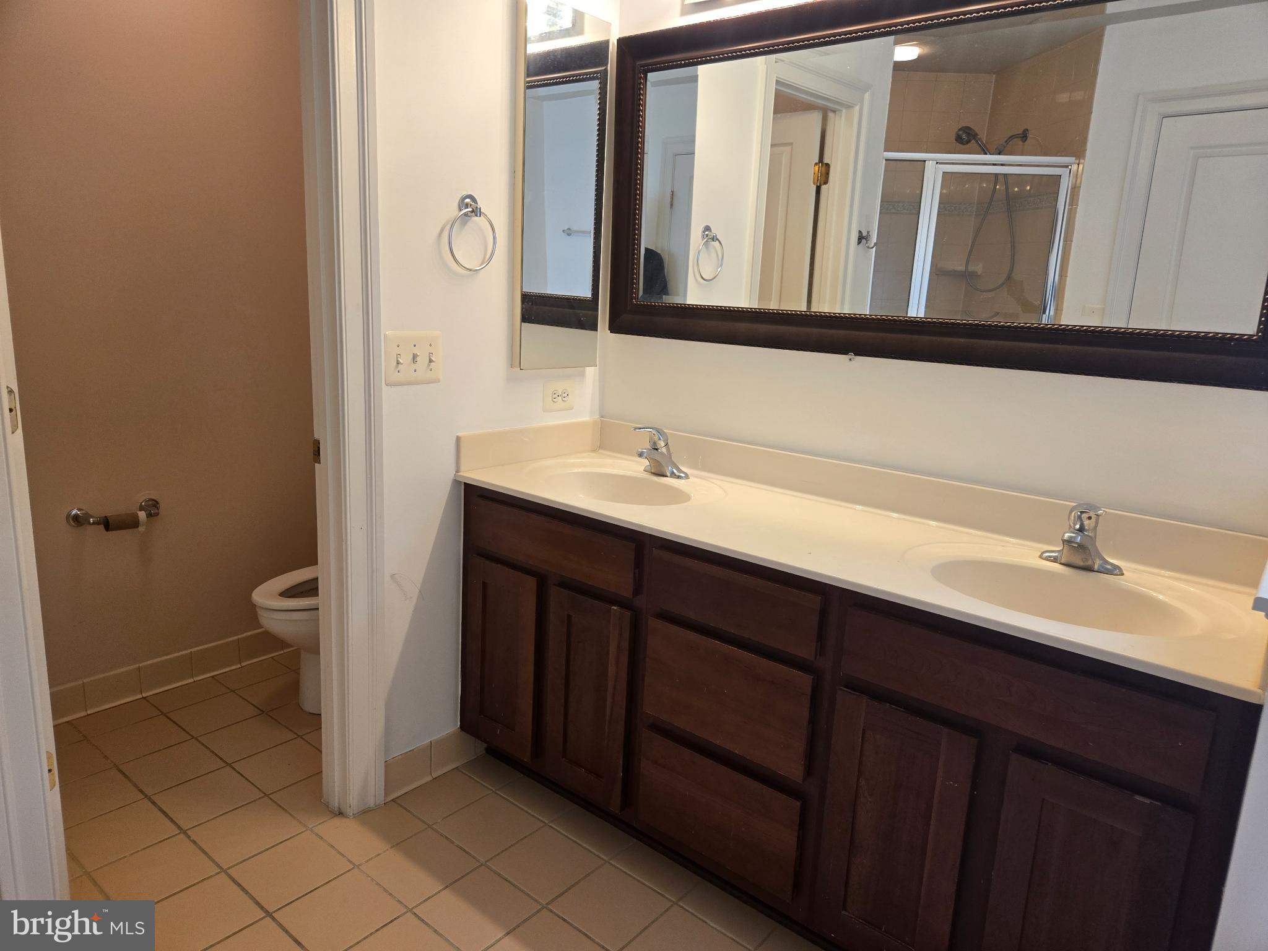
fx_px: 843
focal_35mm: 23
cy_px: 476
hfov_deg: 73.9
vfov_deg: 58.9
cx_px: 634
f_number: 1.8
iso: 100
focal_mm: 5.4
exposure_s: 1/120
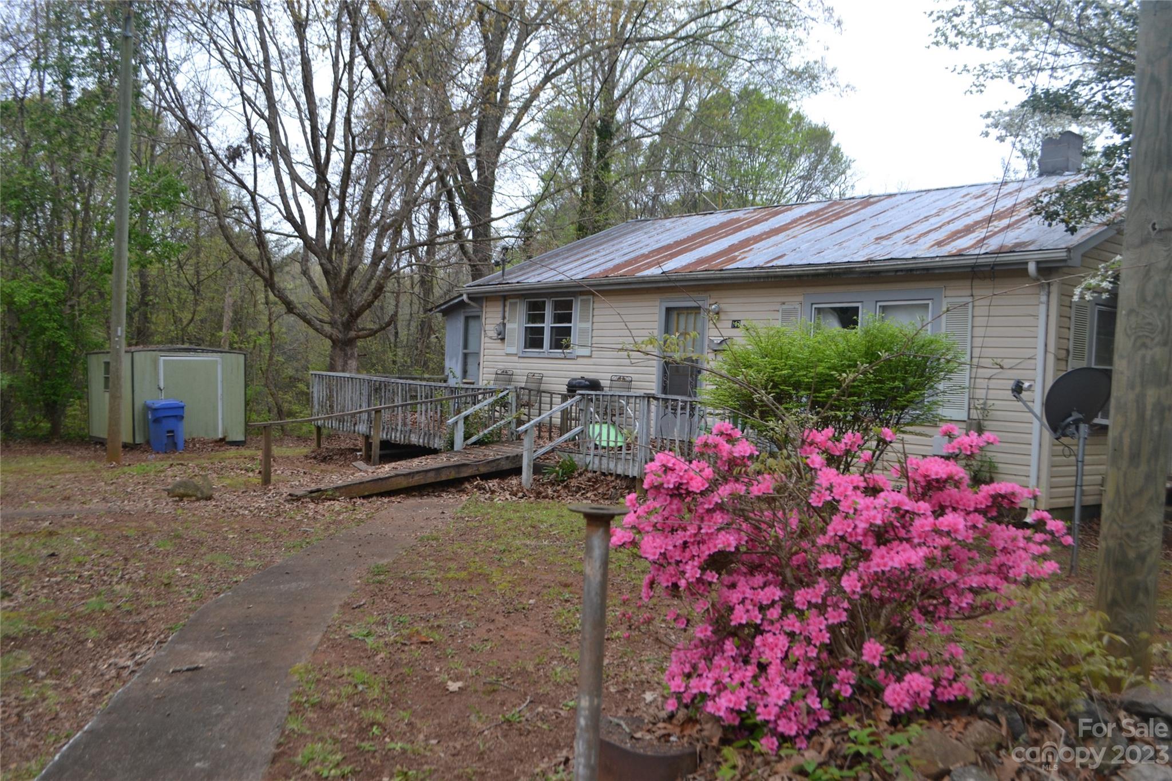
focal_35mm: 30
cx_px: 586
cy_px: 390
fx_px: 977
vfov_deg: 43.6
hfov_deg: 61.9
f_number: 5.6
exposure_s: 1/100
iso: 400
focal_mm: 20
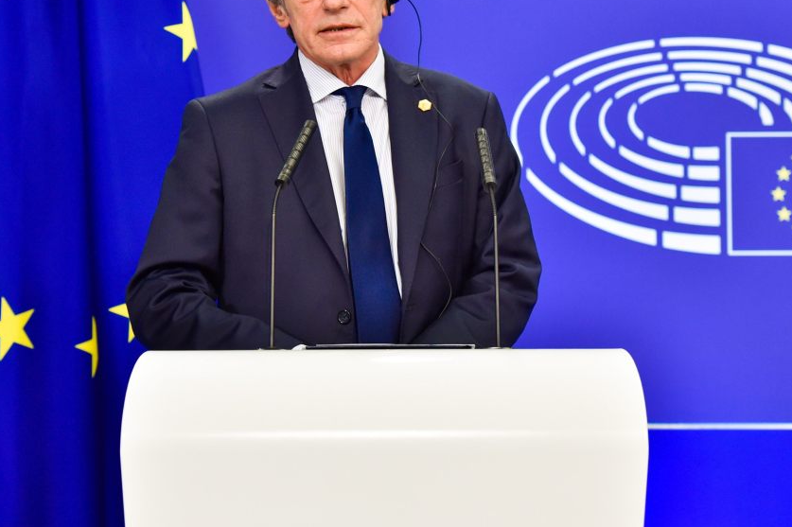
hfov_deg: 11.8
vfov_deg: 7.8
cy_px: 152
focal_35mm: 175
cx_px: 405
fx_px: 3848
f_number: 4
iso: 2000
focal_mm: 122
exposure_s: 1/640
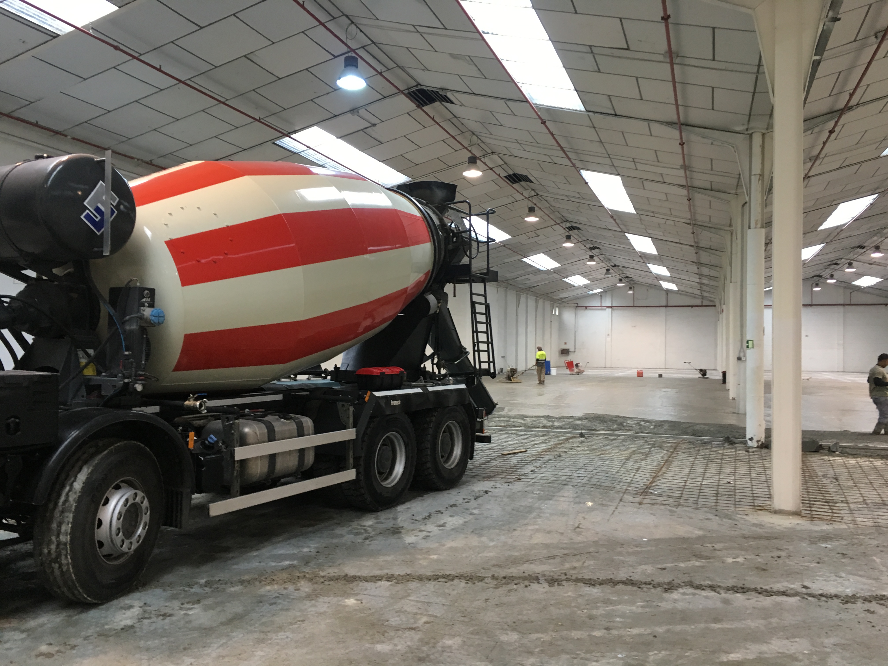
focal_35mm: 29
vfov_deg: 48.2
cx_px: 444
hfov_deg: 61.7
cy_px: 333
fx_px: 744
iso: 125
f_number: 2.2
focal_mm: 4.15
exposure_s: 1/33
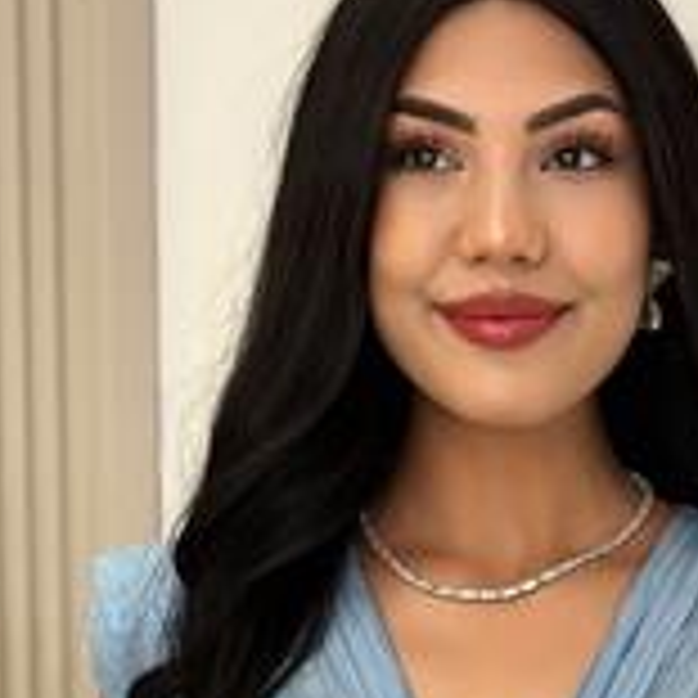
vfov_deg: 11.6
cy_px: 952
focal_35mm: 146
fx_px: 3331
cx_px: 540
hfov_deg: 11.9
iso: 80
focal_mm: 6.86
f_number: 1.78
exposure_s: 1/223
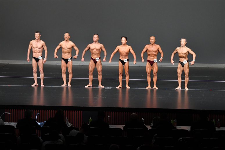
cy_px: 75
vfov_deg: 9.3
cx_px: 112
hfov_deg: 14.0
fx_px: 918
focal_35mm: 147
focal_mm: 98
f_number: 5.6
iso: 4000
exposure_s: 1/400
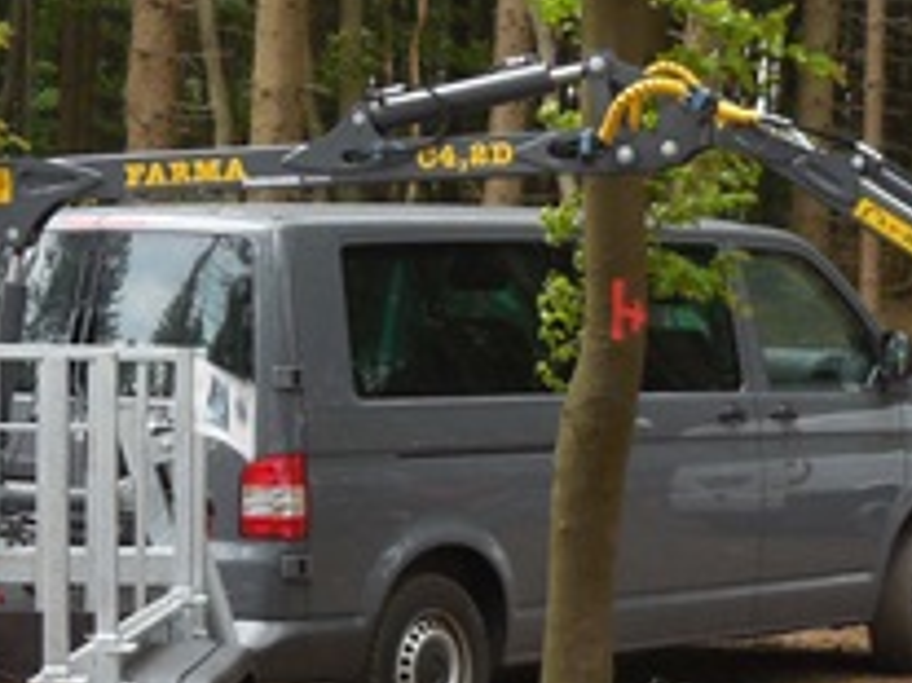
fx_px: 4318
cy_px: 471
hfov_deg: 12.1
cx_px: 454
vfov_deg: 9.0
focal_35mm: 164
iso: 220
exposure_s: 1/60
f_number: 4
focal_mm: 9.4
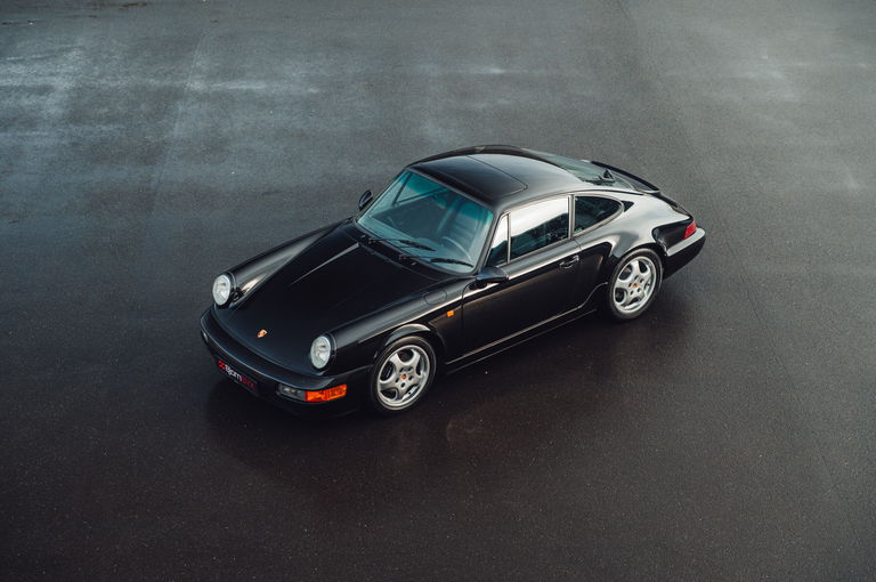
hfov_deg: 28.9
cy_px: 291
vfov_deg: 19.4
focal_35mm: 70
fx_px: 1701
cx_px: 438
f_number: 5.6
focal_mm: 70
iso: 200
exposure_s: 1/100
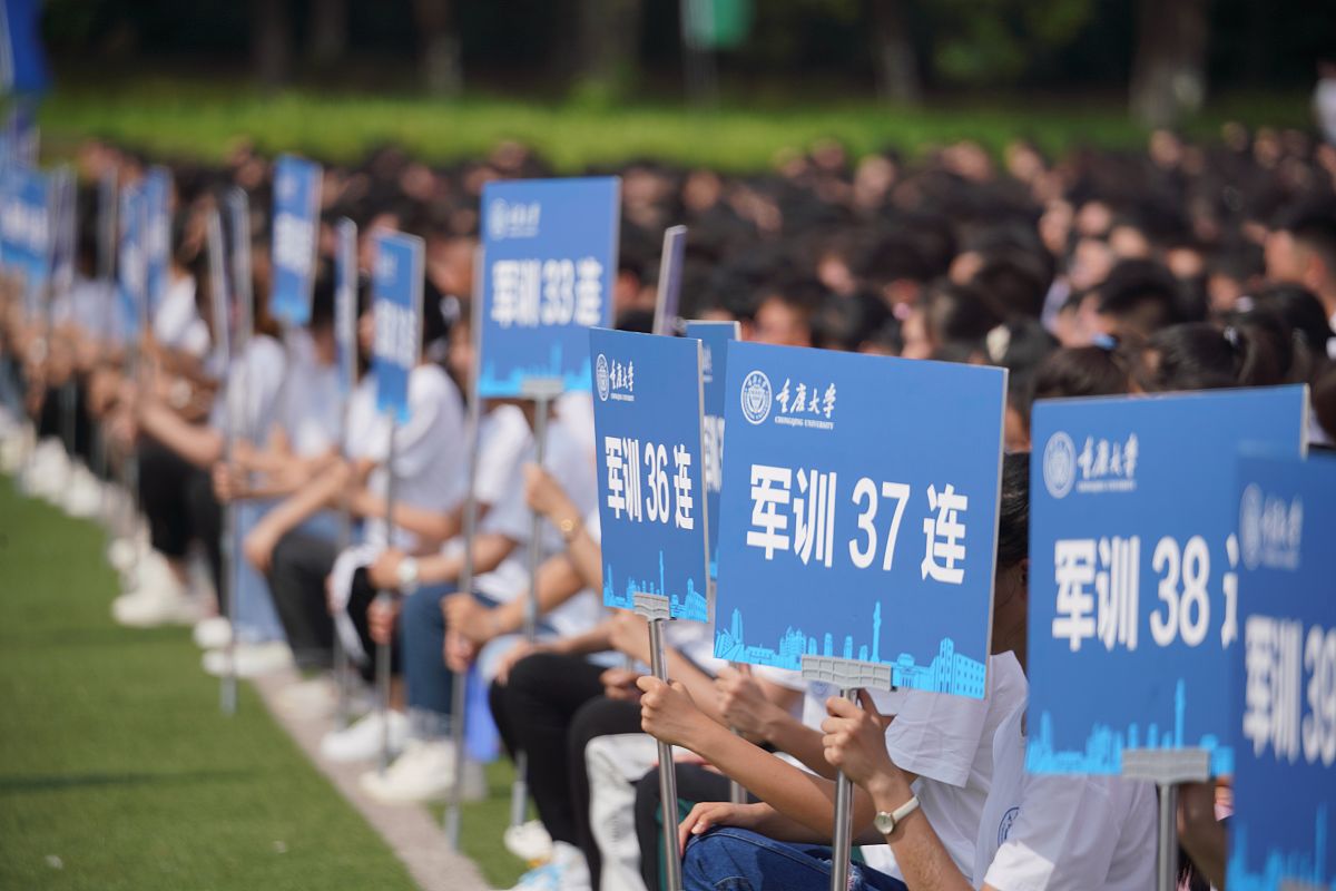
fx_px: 14843
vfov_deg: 3.4
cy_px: 446
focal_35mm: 400
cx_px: 668
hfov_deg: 5.2
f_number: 6.3
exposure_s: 1/800
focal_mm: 400
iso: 125
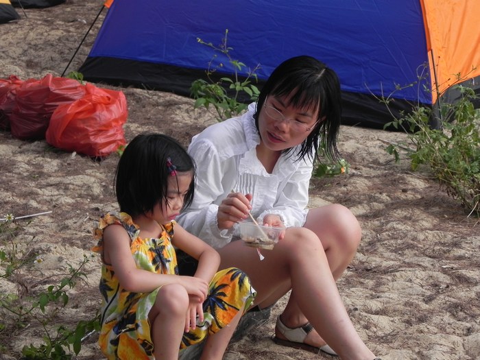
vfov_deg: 11.5
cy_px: 180
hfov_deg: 15.3
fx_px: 1789
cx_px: 240
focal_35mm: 129
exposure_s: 1/250
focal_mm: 23
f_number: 5
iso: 160
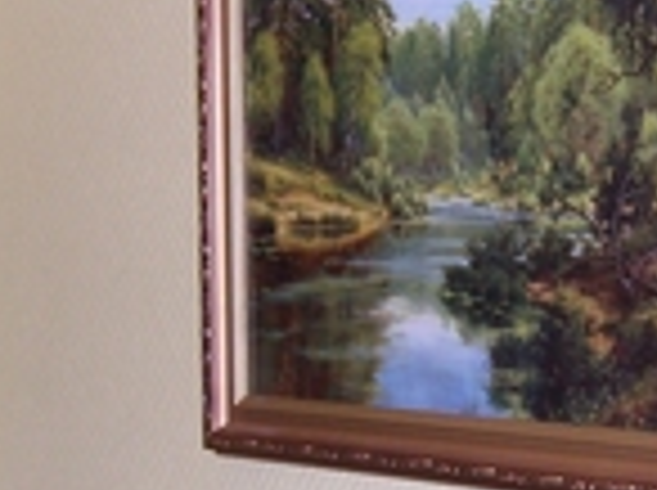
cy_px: 297
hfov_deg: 19.2
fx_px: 1933
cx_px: 450
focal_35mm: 102
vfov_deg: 14.5
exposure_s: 1/60
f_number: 2.8
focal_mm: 5.5
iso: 80
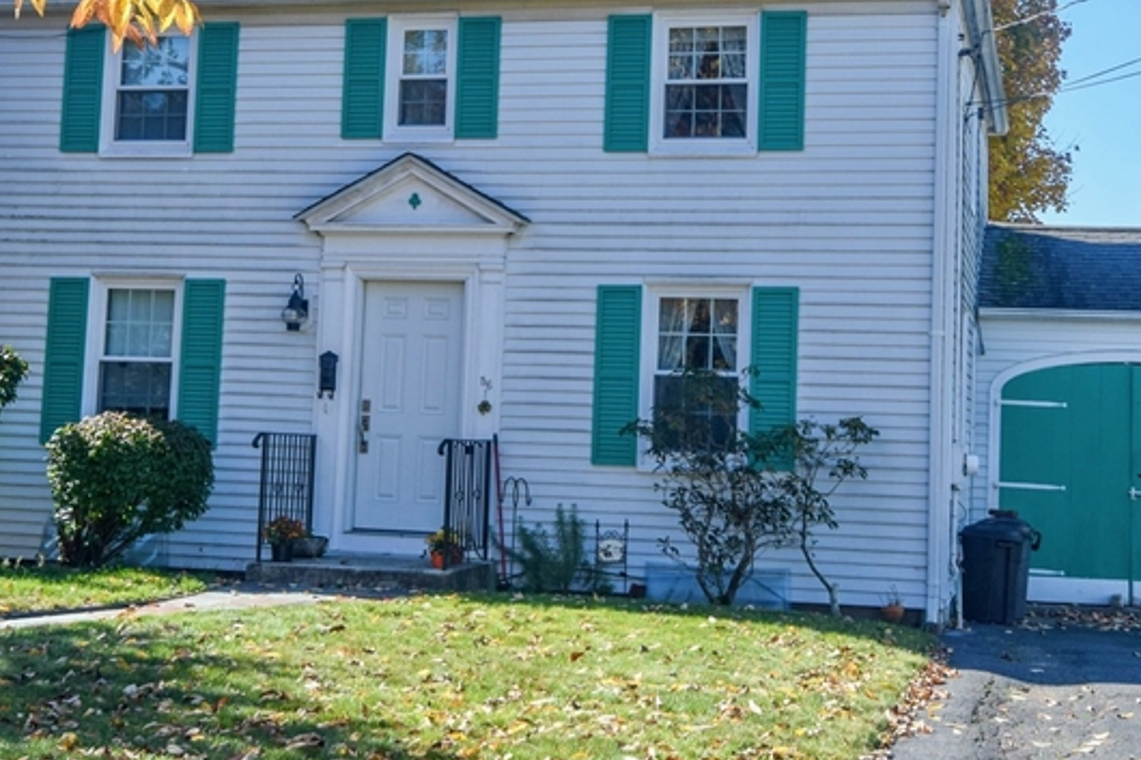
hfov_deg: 34.4
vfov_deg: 23.3
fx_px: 1838
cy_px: 262
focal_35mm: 58
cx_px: 648
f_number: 8
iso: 220
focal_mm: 20
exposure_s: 1/250
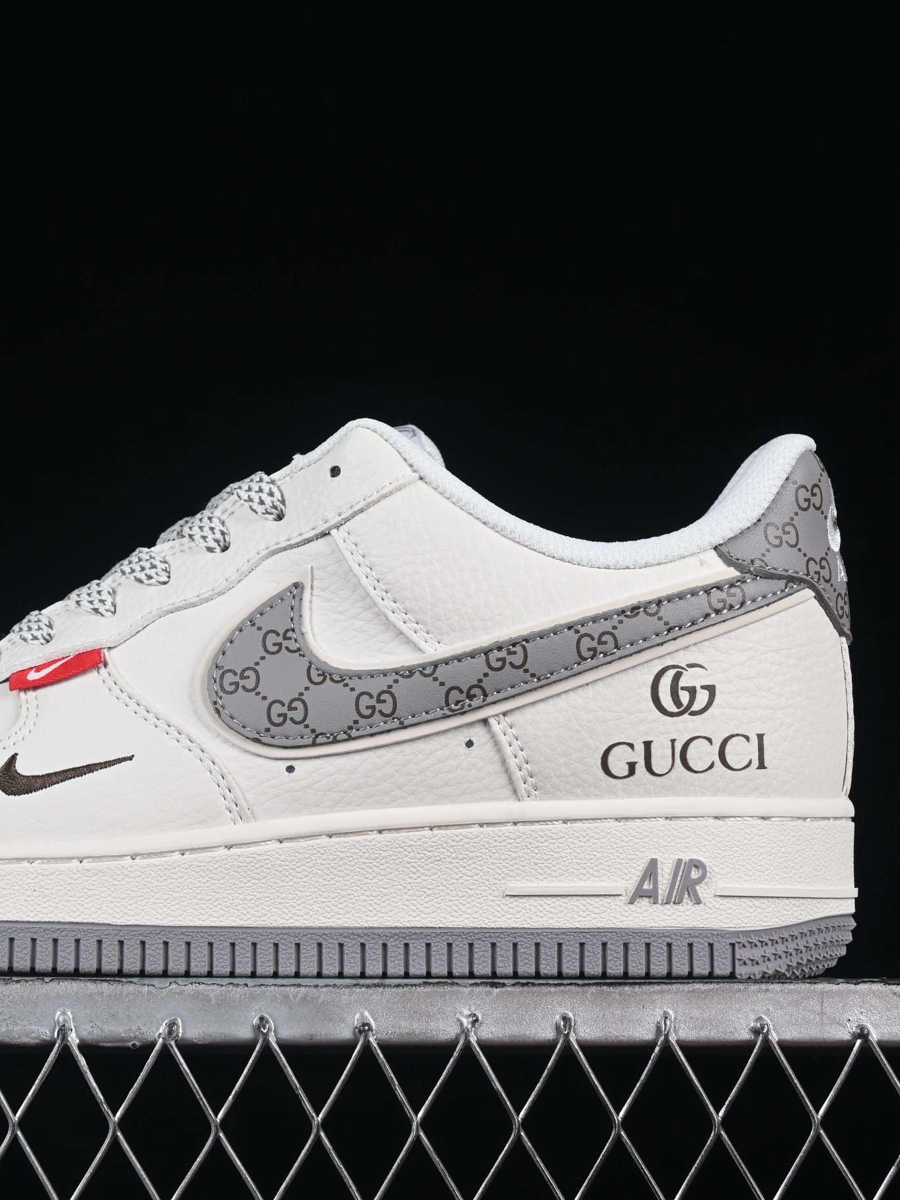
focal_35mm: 109
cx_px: 237
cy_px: 600
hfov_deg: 13.5
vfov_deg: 18.0
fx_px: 3779
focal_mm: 50
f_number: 8
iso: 160
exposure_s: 1/80
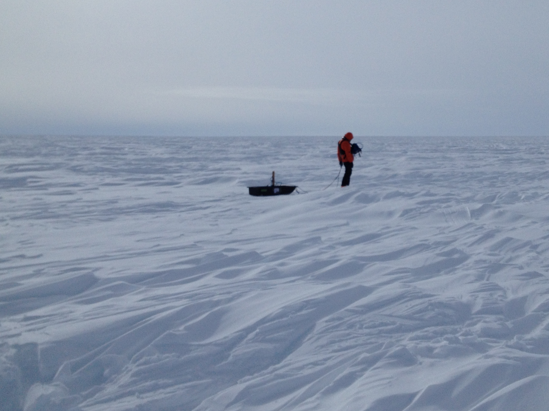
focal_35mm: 51
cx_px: 334
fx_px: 809
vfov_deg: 28.5
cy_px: 160
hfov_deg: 37.3
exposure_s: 1/9259
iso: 50
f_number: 2.4
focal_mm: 4.28
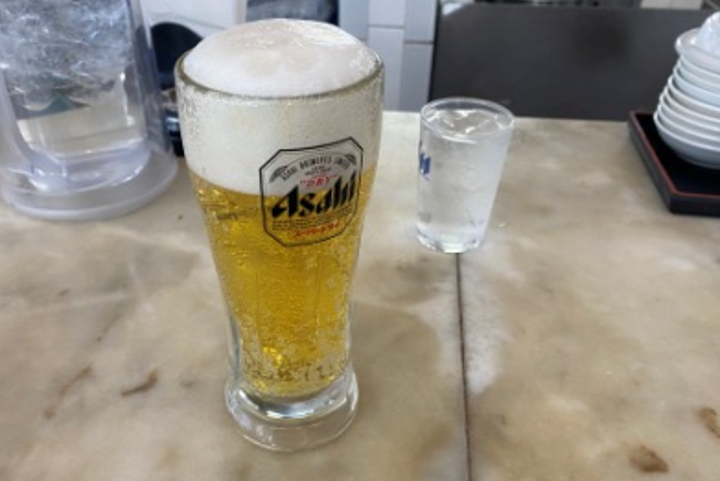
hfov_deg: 60.1
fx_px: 620
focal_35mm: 31
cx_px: 317
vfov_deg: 42.1
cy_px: 297
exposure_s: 1/60
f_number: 1.8
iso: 80
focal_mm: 4.25
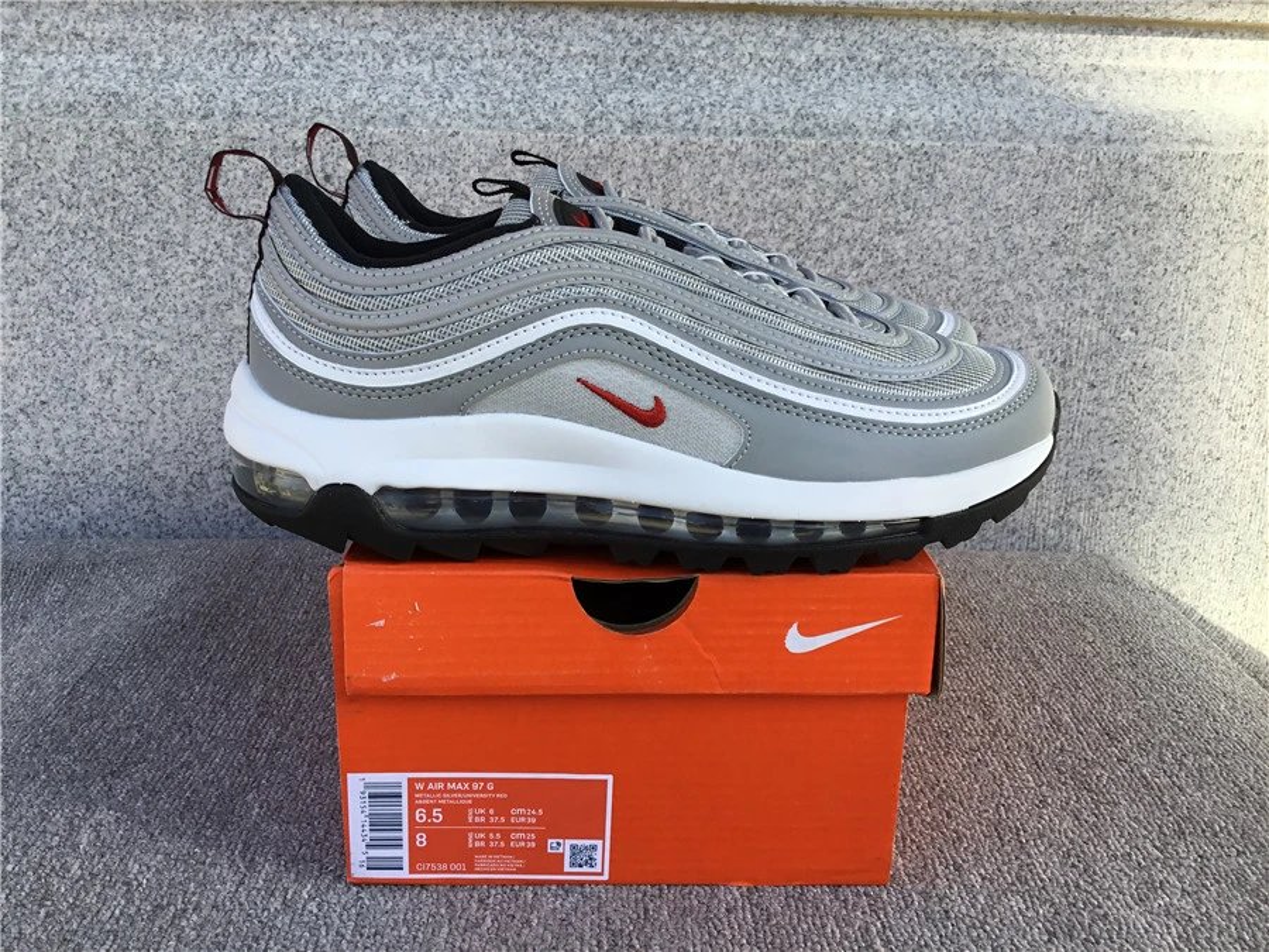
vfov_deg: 45.4
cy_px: 476
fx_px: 1136
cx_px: 634
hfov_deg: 58.4
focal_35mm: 31
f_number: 2.4
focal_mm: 3.3
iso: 25
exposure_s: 1/259
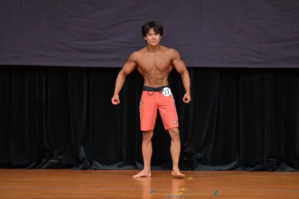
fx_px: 2490
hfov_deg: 6.9
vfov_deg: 4.6
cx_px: 150
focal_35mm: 300
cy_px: 100
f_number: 5.6
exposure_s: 1/400
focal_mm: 200
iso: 5000
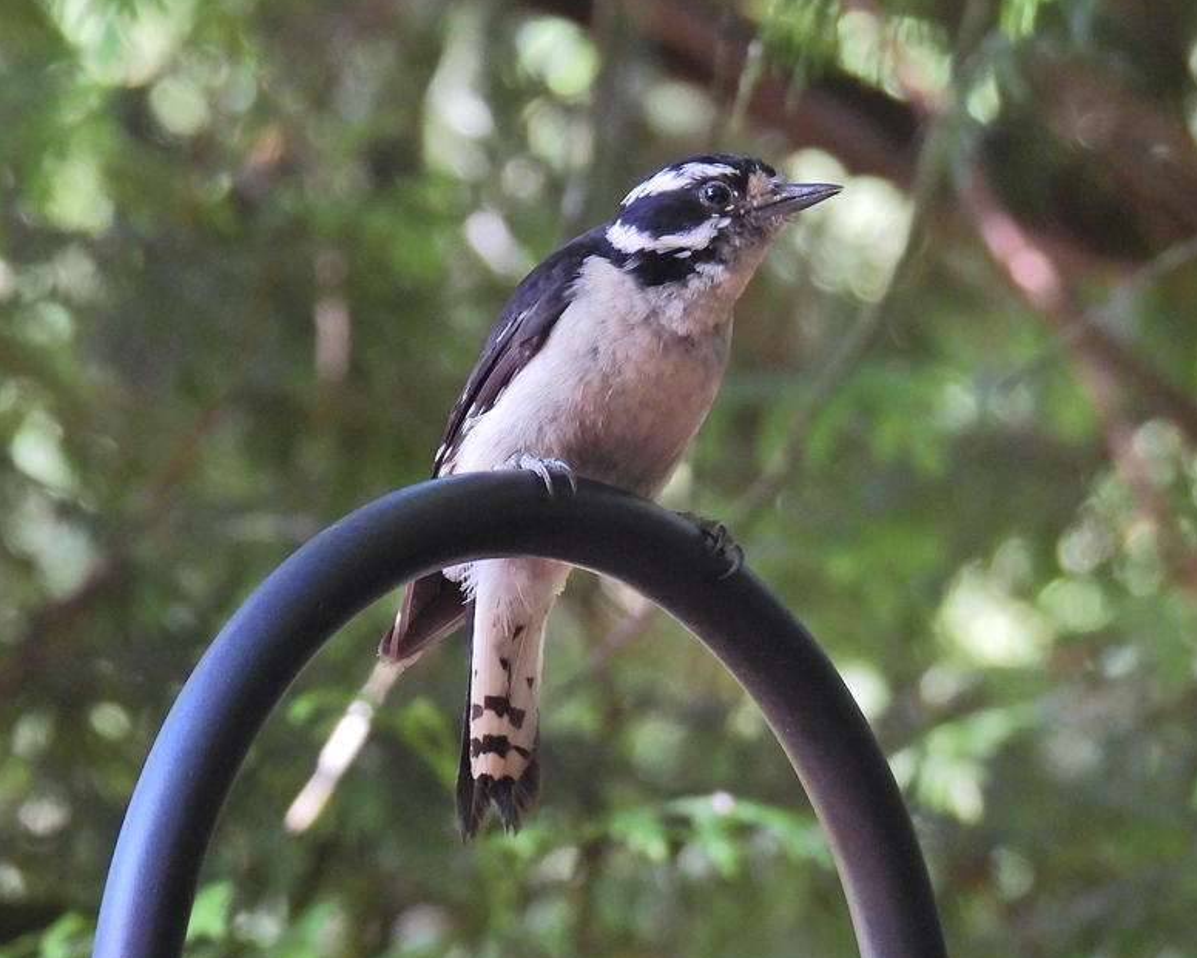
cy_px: 509
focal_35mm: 644
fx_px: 22818
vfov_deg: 2.4
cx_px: 342
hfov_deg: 3.0
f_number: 5
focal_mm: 71.4
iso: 400
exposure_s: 1/60
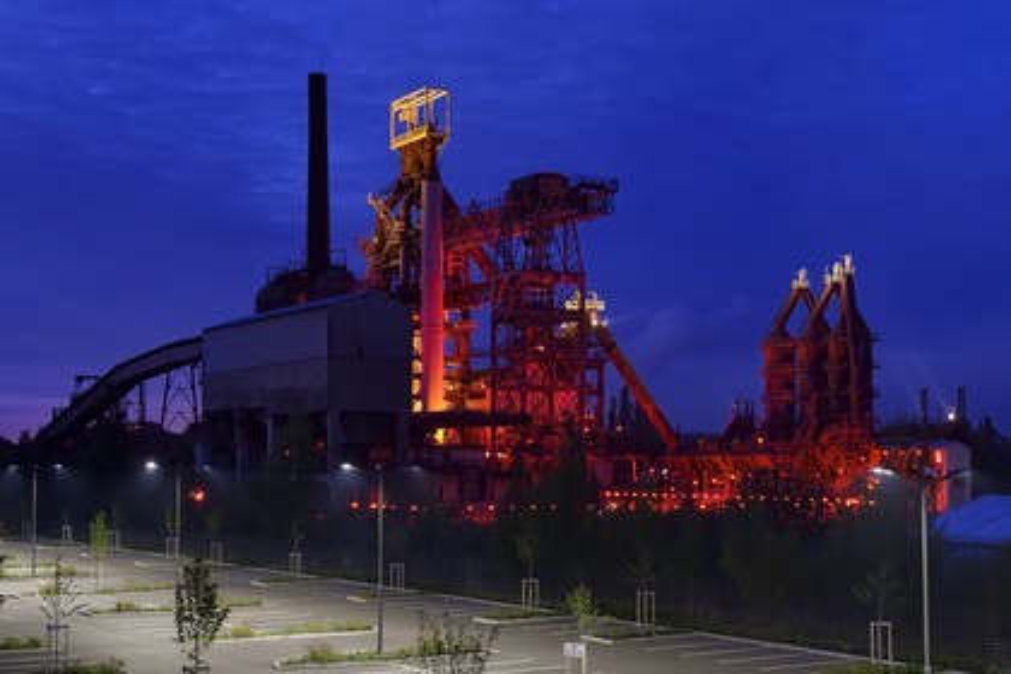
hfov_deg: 41.1
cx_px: 506
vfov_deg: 28.1
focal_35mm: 48
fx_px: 1348
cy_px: 337
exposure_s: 1/3.33
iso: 1600
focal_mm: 48
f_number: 5
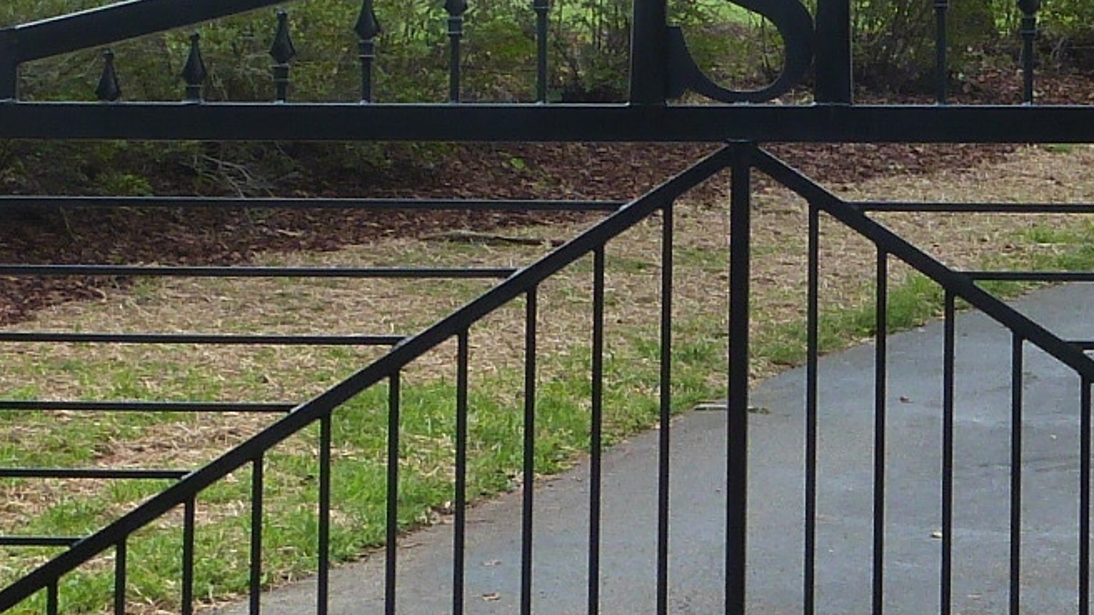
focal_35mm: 187
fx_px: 5425
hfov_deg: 11.4
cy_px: 270
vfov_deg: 6.5
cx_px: 982
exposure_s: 1/125
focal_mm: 7.9
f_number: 4
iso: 100
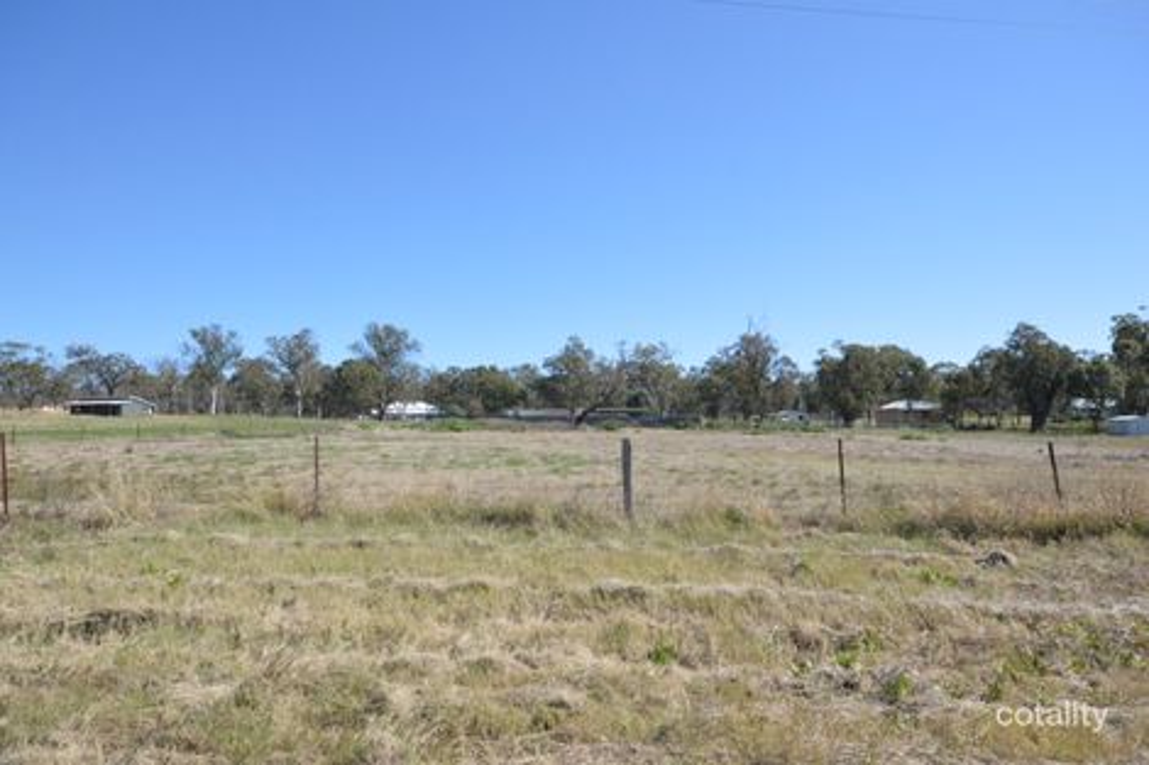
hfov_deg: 77.3
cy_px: 382
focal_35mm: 22
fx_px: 718
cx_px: 574
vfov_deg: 56.1
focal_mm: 15
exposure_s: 1/800
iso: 1600
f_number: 14
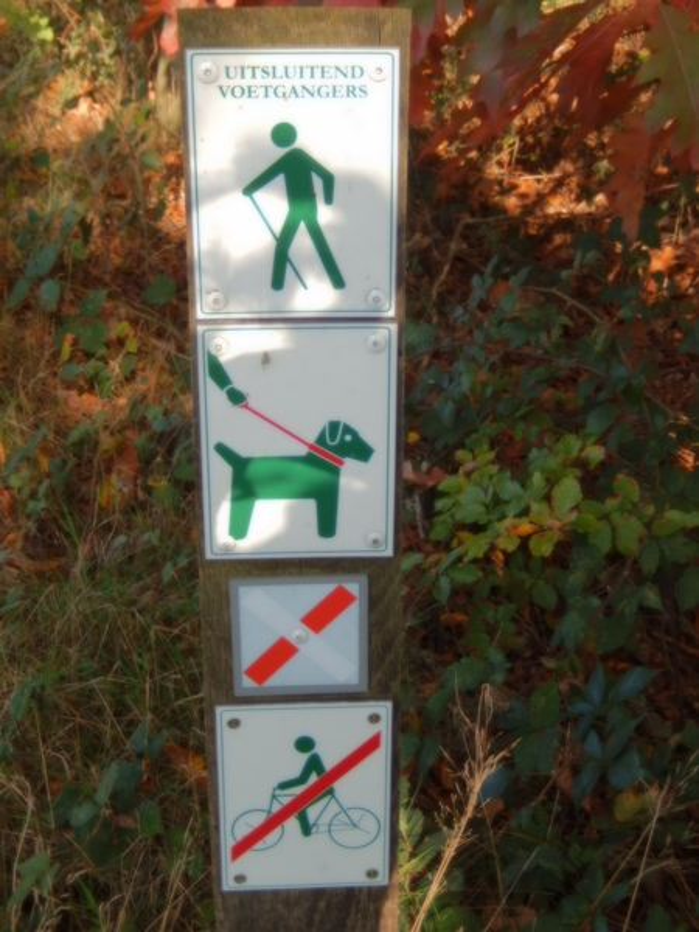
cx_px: 350
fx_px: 1562
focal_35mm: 58
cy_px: 466
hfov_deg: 25.2
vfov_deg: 33.2
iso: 125
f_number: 4.6
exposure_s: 1/125
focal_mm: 10.4
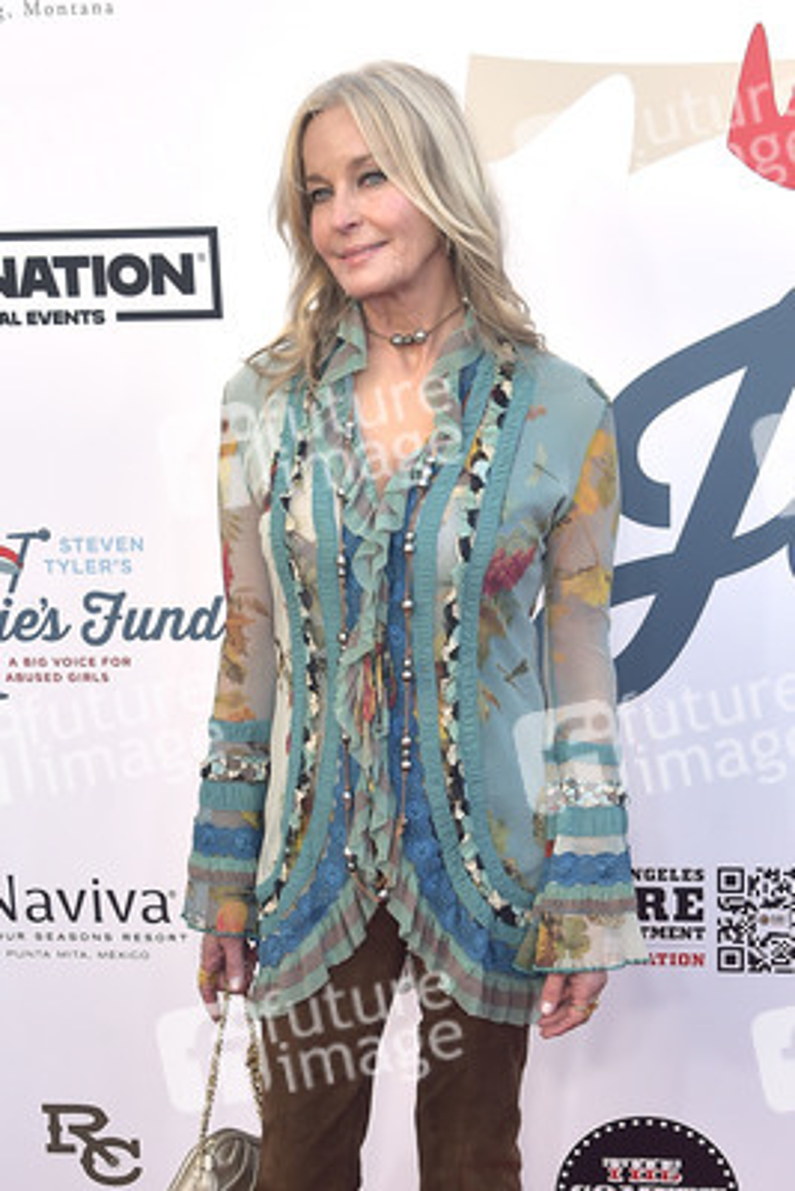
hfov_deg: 33.4
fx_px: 1324
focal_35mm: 40
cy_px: 596
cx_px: 398
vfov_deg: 48.4
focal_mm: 40
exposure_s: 1/250
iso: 400
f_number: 6.3
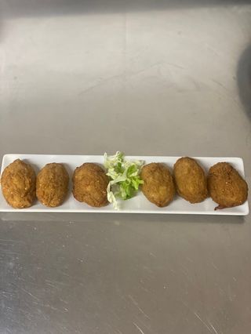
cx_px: 126
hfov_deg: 28.1
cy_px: 167
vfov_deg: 36.8
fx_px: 502
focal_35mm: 52
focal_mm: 6
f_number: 2
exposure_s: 1/33
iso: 200
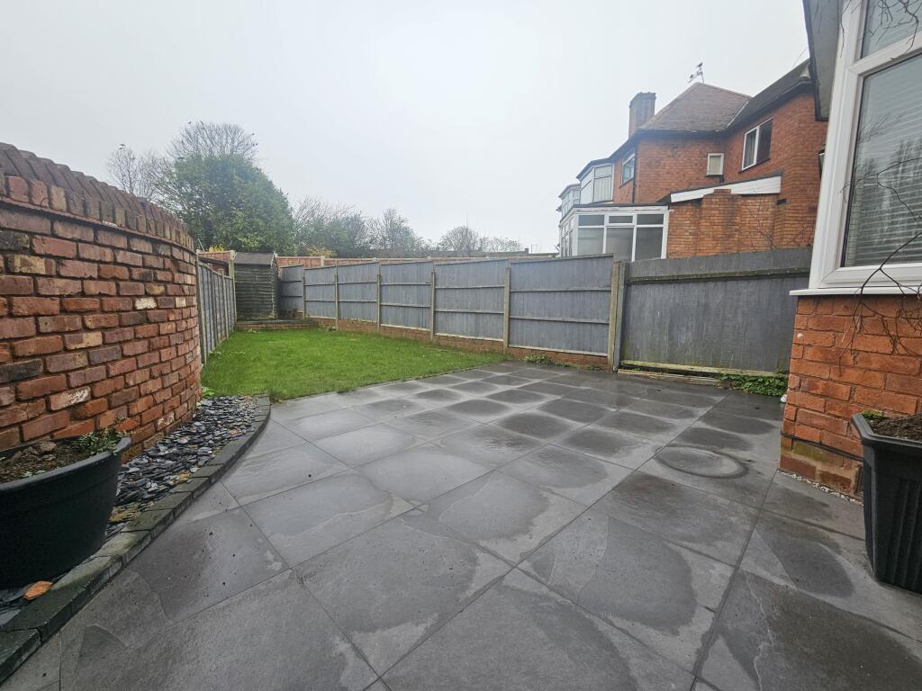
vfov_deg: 89.9
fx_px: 346
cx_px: 461
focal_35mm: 13
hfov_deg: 106.2
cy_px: 346
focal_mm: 2.2
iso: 50
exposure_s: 1/435
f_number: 2.2
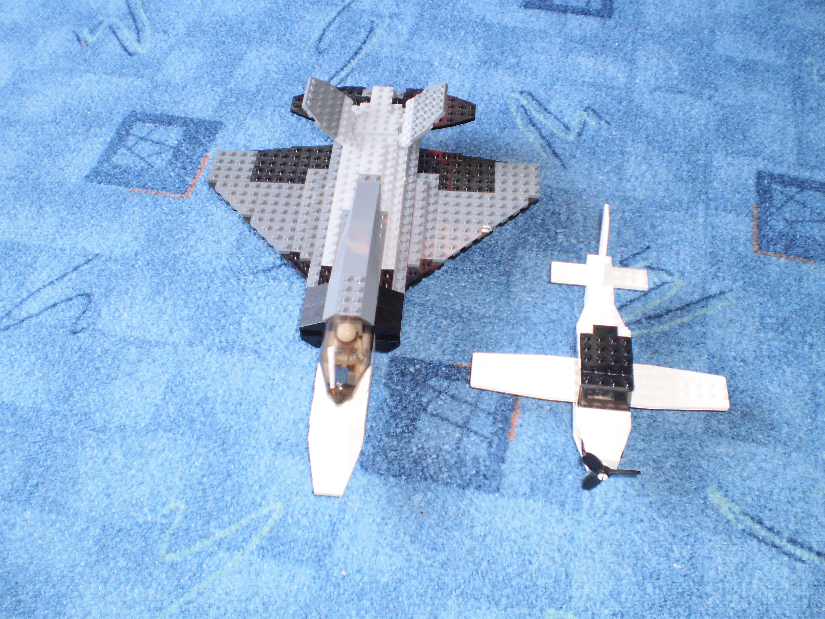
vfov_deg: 39.7
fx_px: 858
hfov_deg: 51.4
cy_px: 310
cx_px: 412
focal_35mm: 36
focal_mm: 6.3
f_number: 3.1
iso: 125
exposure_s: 1/30
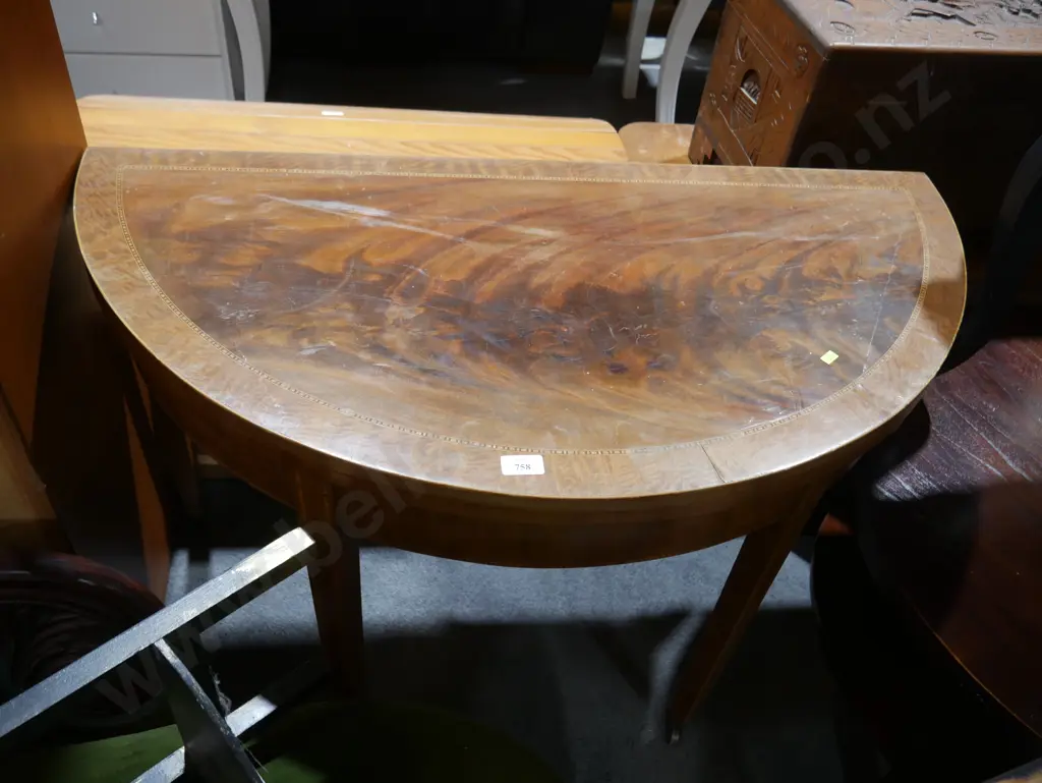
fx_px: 843
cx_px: 521
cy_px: 392
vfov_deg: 49.8
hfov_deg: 63.4
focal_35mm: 28
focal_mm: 14
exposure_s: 1/60
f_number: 3.5
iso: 500
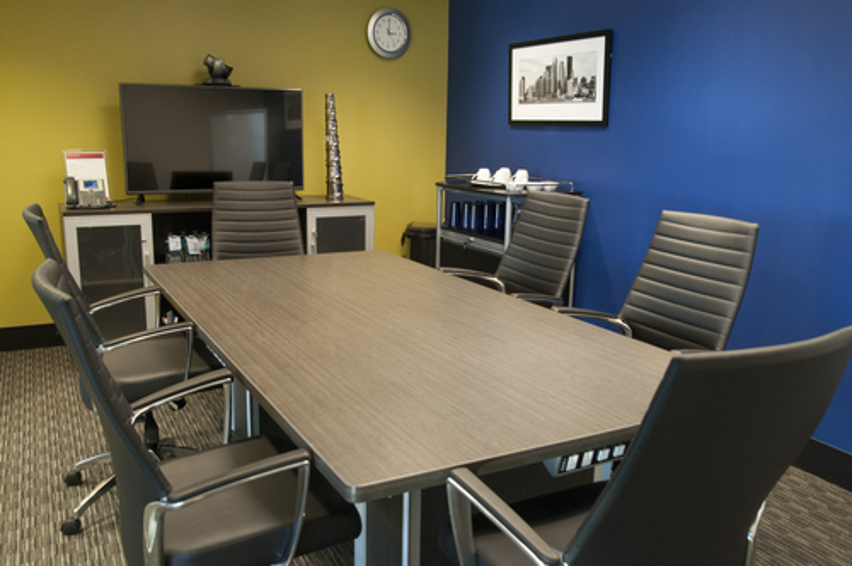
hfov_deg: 57.3
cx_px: 426
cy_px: 283
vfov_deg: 39.9
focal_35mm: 33
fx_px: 780
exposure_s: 1/8
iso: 400
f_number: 8
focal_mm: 22
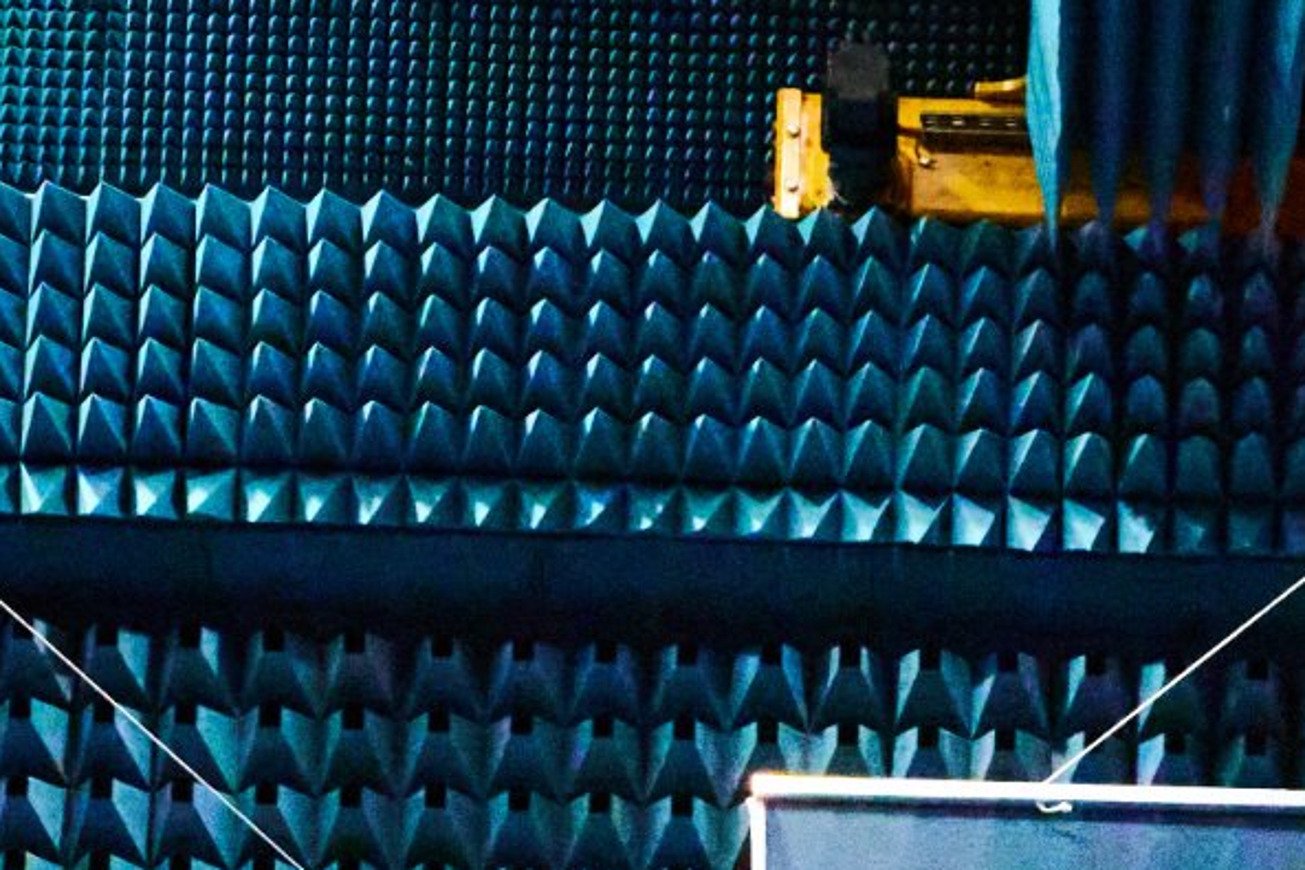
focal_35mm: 302
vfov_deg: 4.5
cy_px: 1509
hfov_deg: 6.7
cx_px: 2000
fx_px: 10944
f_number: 8
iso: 12800
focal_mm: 70
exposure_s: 1/100
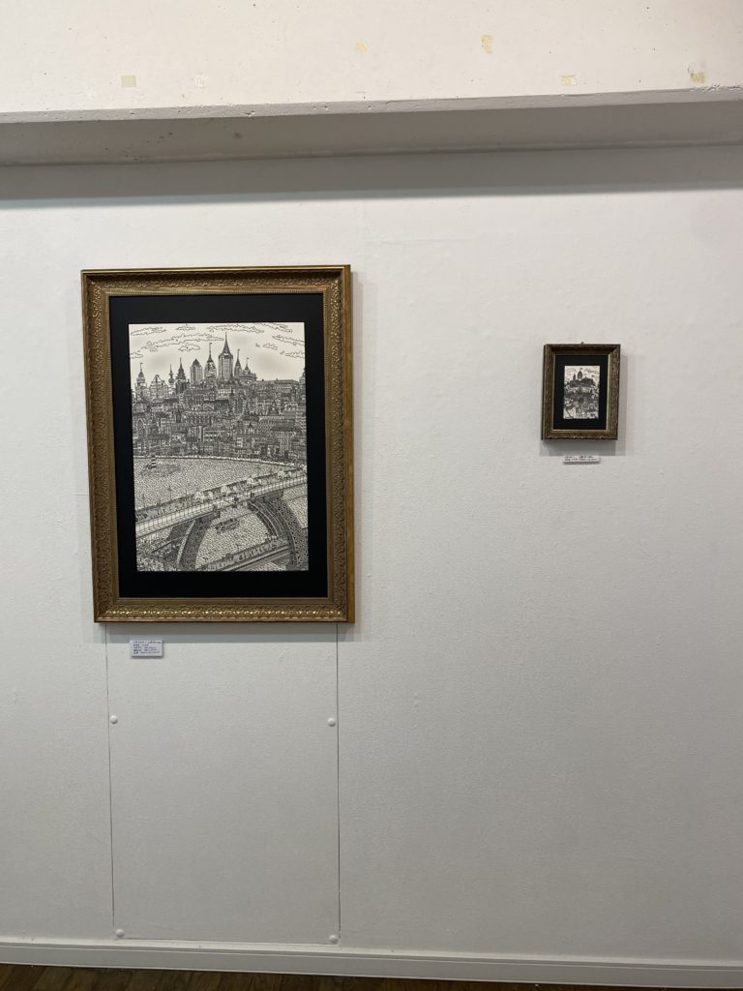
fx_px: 744
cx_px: 372
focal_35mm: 26
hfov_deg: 53.1
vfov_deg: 67.3
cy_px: 496
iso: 80
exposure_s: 1/100
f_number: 1.8
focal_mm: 4.25
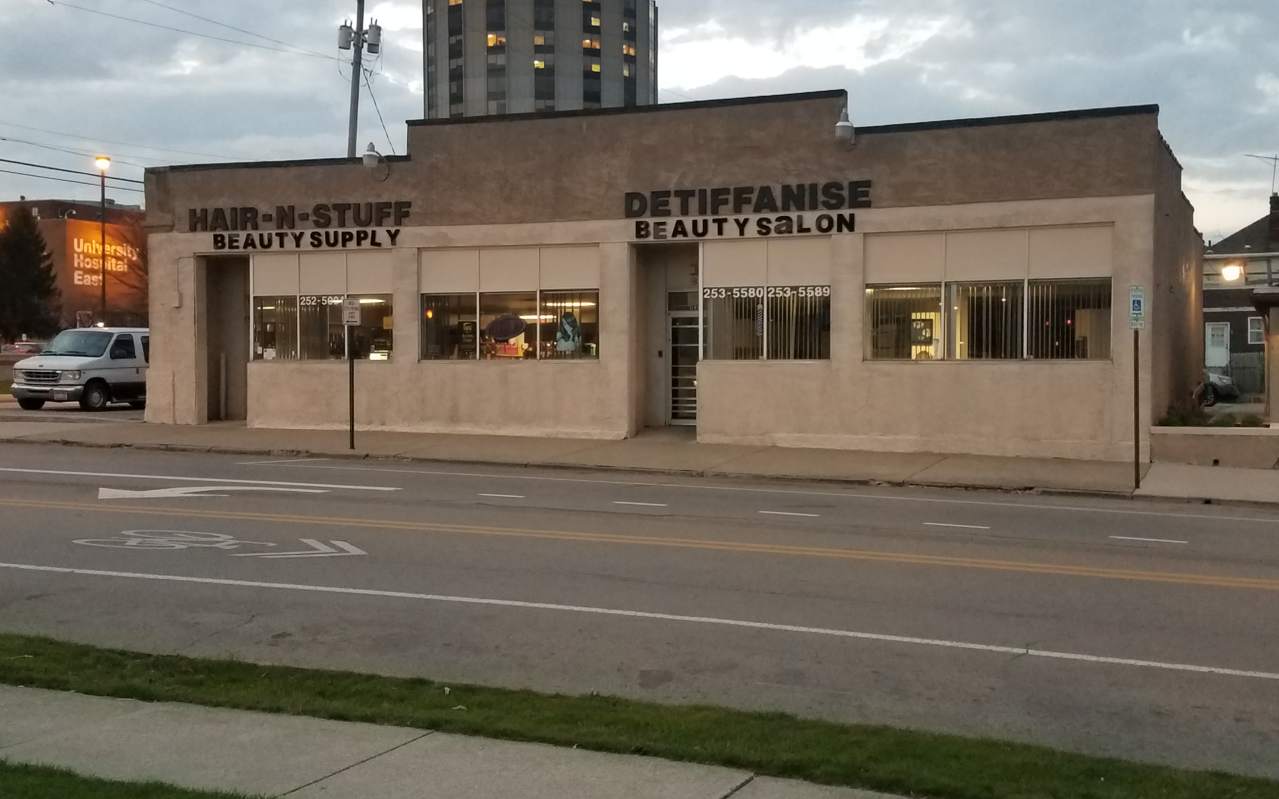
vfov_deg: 44.3
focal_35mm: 28
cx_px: 634
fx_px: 976
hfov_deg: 66.5
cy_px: 317
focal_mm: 4.2
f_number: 1.7
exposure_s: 1/60
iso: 400
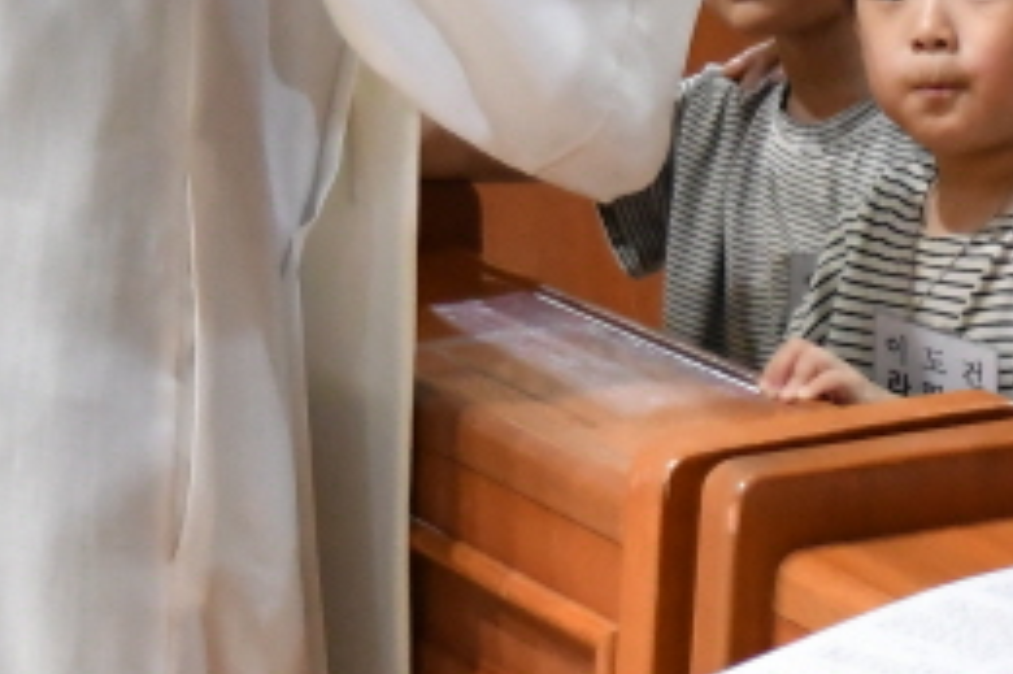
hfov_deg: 11.3
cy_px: -78
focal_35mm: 180
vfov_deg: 7.6
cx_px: 1048
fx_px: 5062
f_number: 4
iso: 2800
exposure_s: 1/125
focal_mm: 26
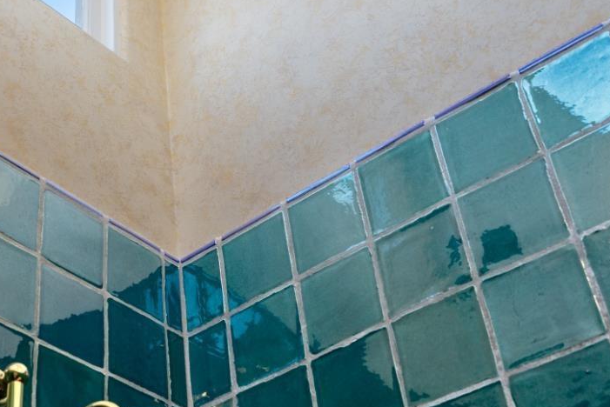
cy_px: 135
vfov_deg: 21.5
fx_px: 1068
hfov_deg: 30.9
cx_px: 101
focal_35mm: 63
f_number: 2.8
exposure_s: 1/40
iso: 100
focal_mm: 23
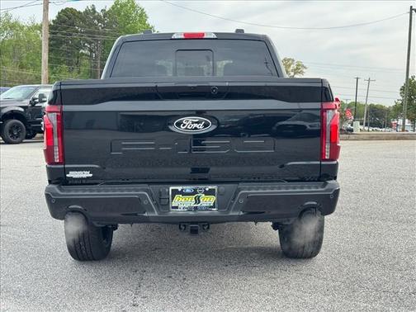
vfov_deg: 30.3
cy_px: 156
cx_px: 208
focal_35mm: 48
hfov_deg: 39.7
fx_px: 577
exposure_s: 1/1059
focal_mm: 6.76
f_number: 1.78
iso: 64
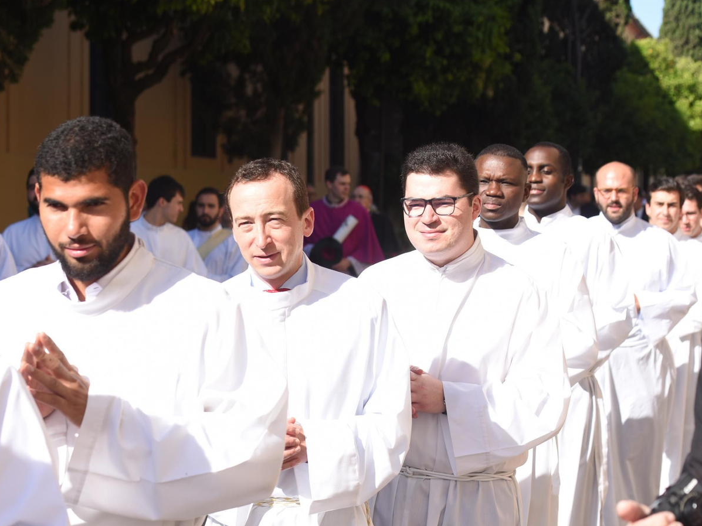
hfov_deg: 21.7
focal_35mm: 90
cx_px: 287
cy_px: 263
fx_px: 1825
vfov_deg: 16.4
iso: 100
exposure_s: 1/320
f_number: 5.6
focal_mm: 70
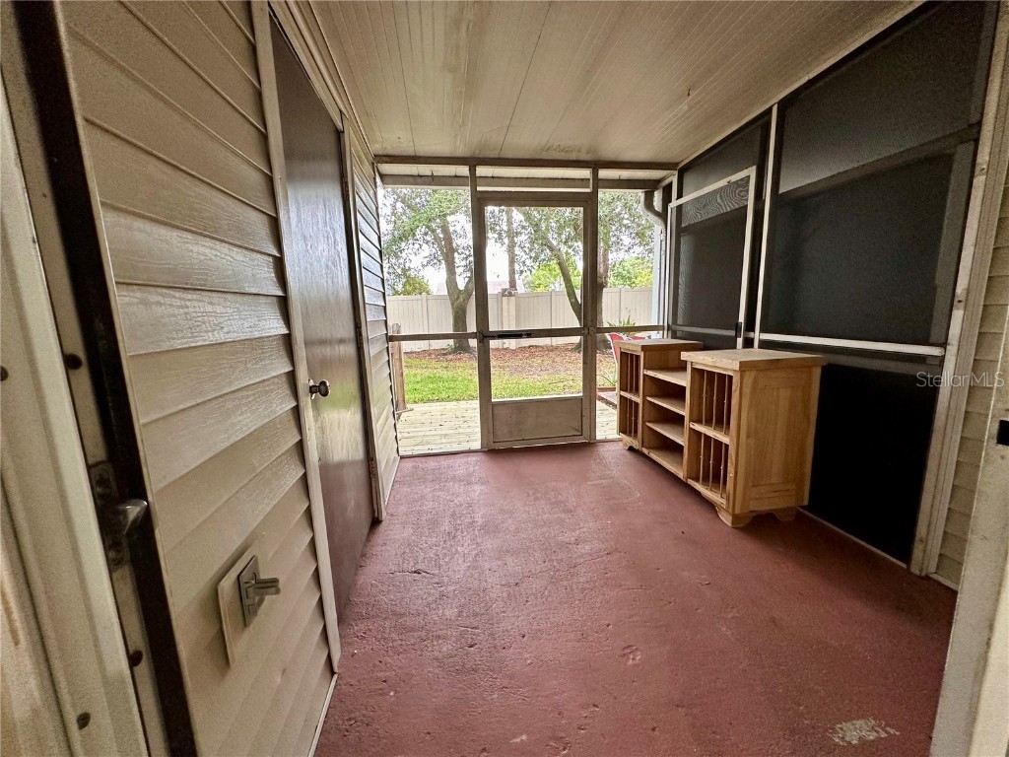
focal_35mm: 14
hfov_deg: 102.1
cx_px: 504
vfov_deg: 85.7
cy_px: 378
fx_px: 408
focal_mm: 2.22
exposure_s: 1/120
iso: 200
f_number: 2.2
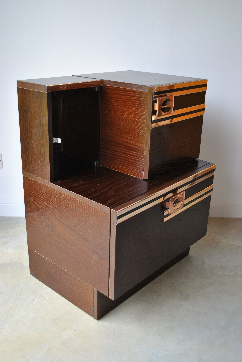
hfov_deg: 37.0
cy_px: 181
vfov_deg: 53.1
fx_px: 362
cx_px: 121
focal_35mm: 36
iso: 200
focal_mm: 24
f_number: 4
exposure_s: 1/30
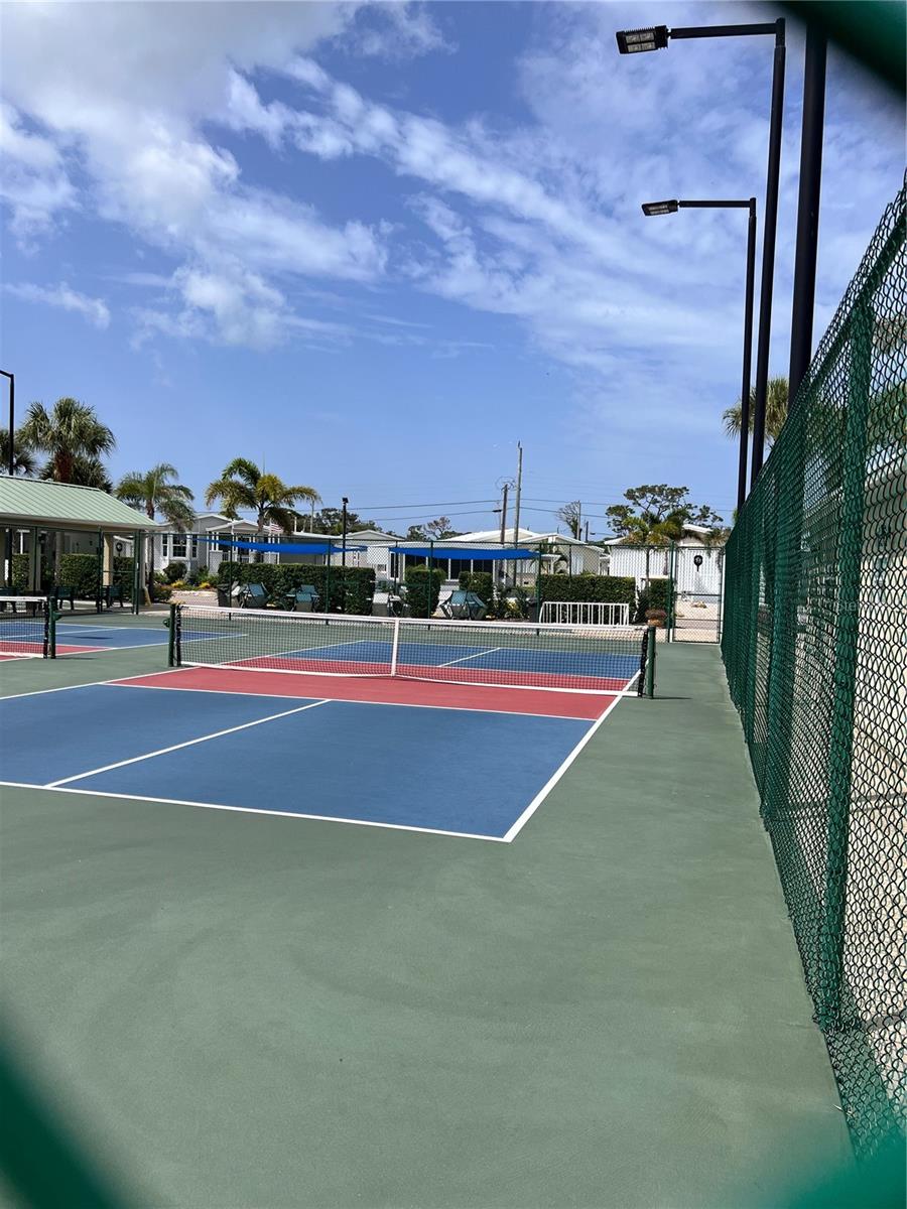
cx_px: 454
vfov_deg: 67.3
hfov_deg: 53.1
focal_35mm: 26
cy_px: 604
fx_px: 908
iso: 50
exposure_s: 1/6993
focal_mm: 5.7
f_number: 1.5
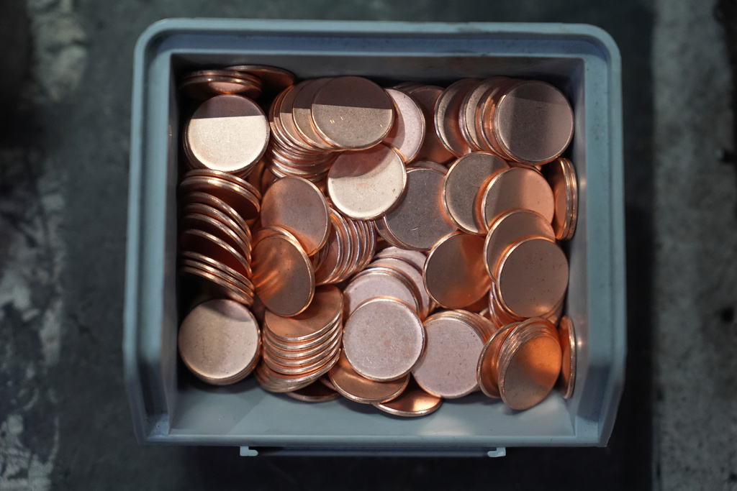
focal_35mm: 70
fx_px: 1433
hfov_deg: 28.8
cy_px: 246
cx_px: 368
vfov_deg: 19.5
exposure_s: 1/500
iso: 3200
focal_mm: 70
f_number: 2.8
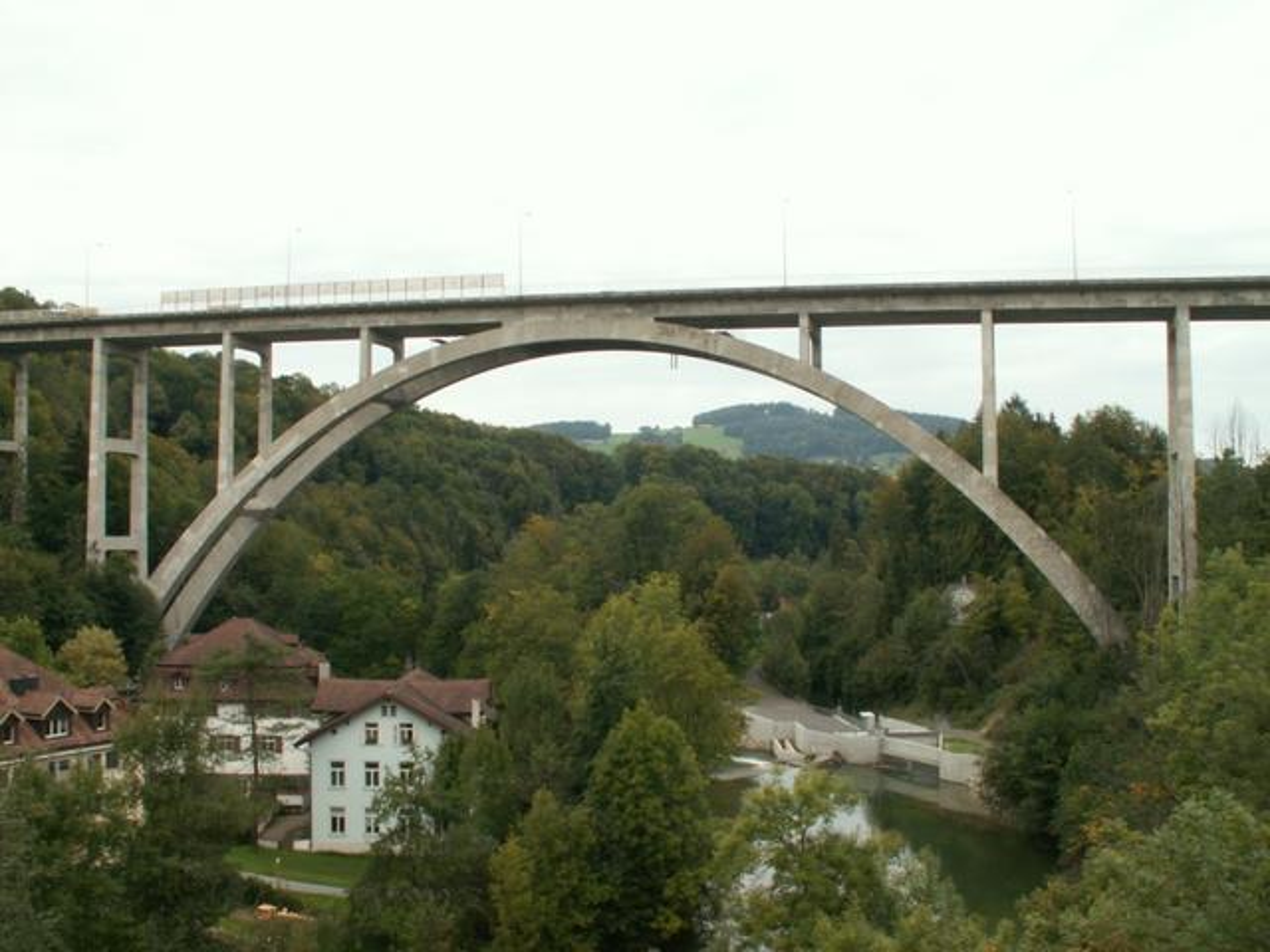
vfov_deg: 40.7
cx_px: 635
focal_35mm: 35
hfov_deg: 52.6
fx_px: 1284
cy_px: 476
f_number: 8
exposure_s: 1/50
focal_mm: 5.86
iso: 50
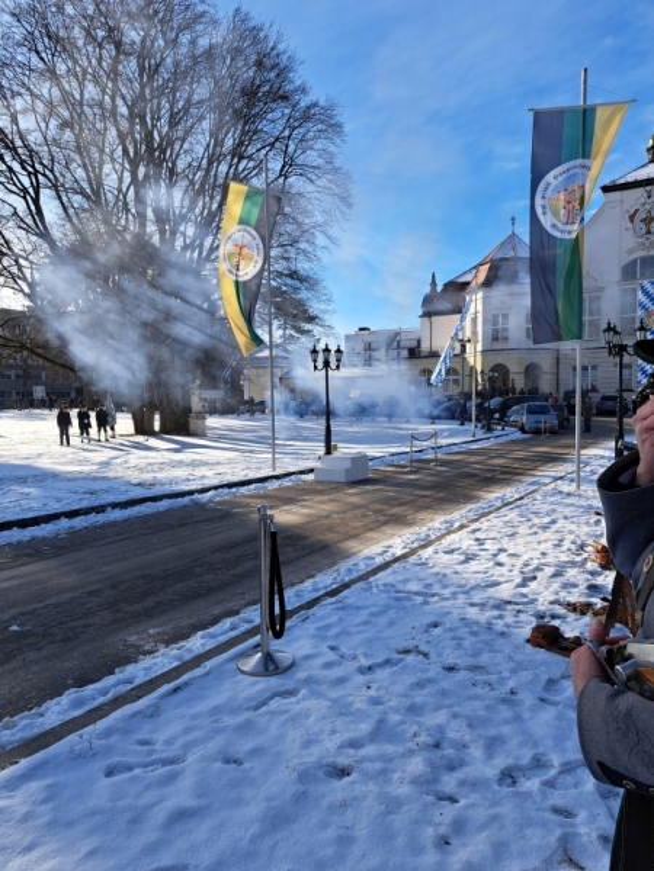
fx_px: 605
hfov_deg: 56.8
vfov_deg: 71.6
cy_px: 436
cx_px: 327
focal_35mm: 24
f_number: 1.8
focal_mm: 5.23
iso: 50
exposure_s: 1/904
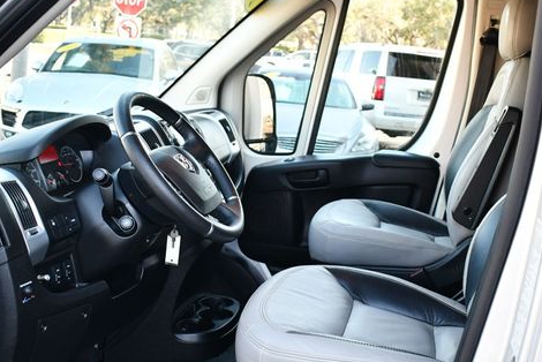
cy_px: 231
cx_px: 269
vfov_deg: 27.5
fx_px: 738
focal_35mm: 49
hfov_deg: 40.3
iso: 640
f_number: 3.5
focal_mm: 18
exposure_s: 1/250
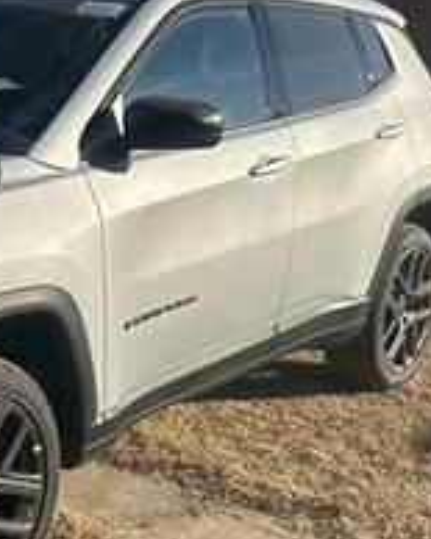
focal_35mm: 66
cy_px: 286
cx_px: -53
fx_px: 1053
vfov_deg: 28.7
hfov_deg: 21.8
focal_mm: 5.7
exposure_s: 1/4274
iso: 50
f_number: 1.5
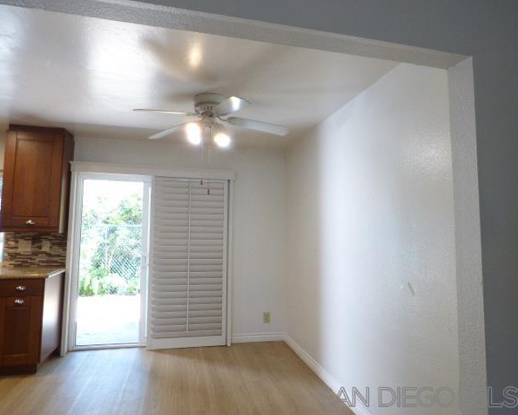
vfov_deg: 65.5
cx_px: 248
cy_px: 207
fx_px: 322
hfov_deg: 77.6
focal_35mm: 21
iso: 200
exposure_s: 1/13
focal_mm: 3.58
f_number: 5.6
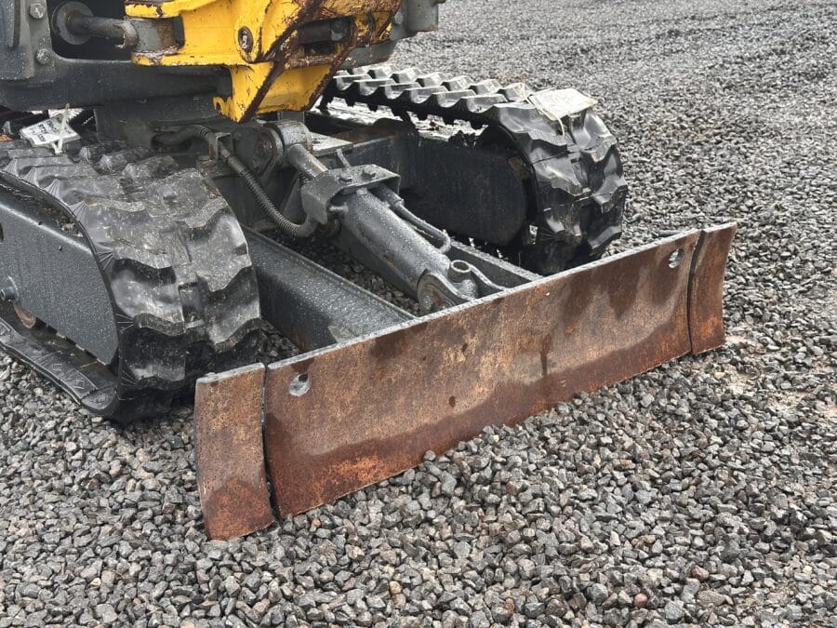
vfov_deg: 30.3
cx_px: 418
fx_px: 1161
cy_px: 314
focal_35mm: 48
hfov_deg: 39.7
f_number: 1.78
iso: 50
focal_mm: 6.86
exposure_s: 1/191
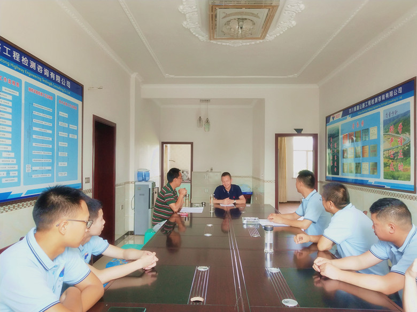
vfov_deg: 46.8
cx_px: 208
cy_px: 156
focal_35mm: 30
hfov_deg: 60.0
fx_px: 361
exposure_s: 1/50
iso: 202
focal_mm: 3.95
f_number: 1.8
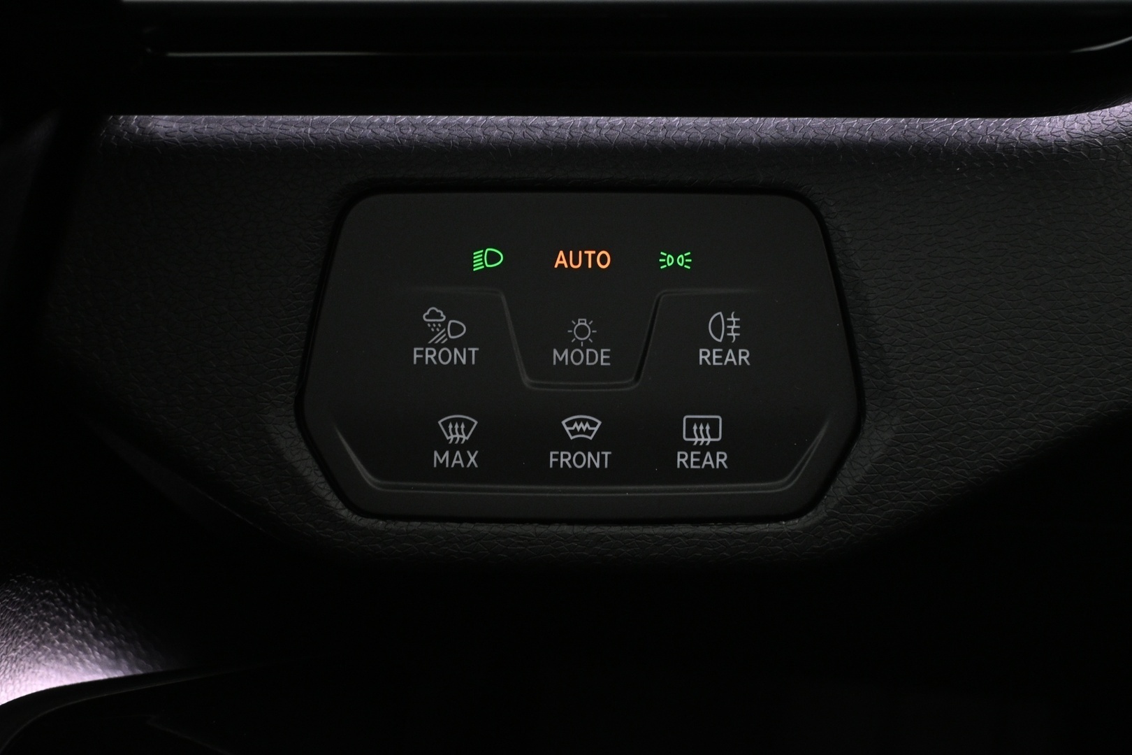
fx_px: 1934
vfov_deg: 22.1
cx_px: 566
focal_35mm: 62
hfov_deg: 32.6
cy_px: 378
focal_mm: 41
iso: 1600
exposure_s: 1/10
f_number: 5.6
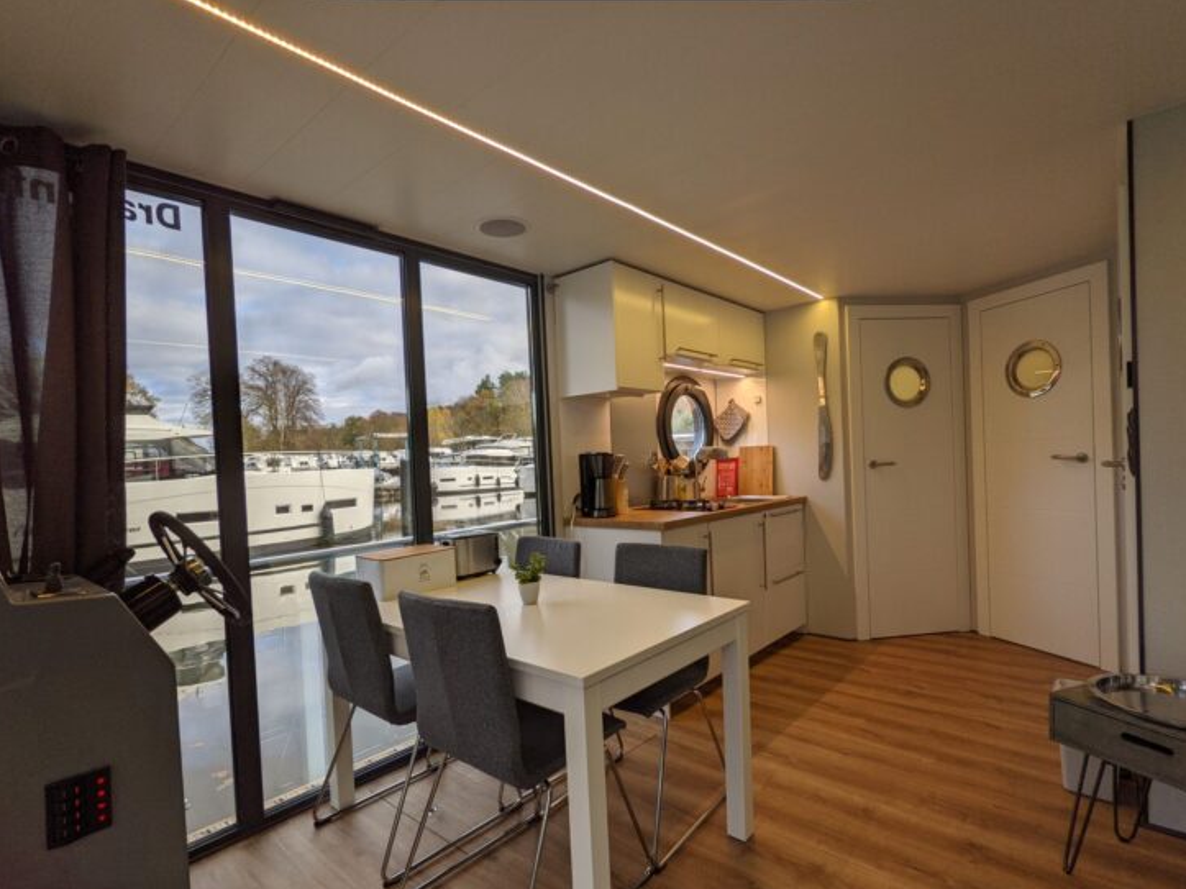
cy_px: 469
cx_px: 589
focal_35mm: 17
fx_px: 582
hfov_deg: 91.0
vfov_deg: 74.7
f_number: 2.2
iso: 34
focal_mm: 2.22
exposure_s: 1/87.4
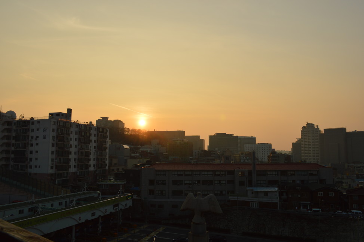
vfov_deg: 47.9
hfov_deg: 67.4
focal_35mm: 27
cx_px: 182
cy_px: 121
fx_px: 273
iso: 100
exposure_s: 1/320
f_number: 9
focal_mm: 18
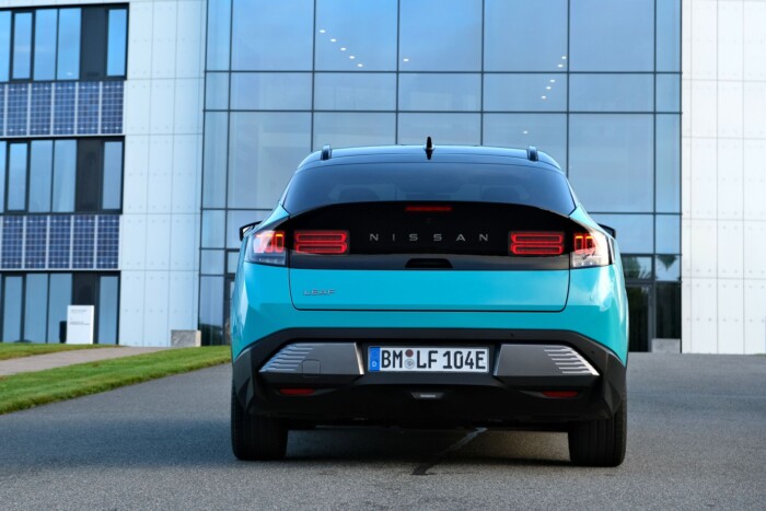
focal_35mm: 73
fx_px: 1553
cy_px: 256
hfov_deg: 27.7
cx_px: 383
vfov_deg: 18.7
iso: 320
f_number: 5.6
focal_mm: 48.4
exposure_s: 1/280
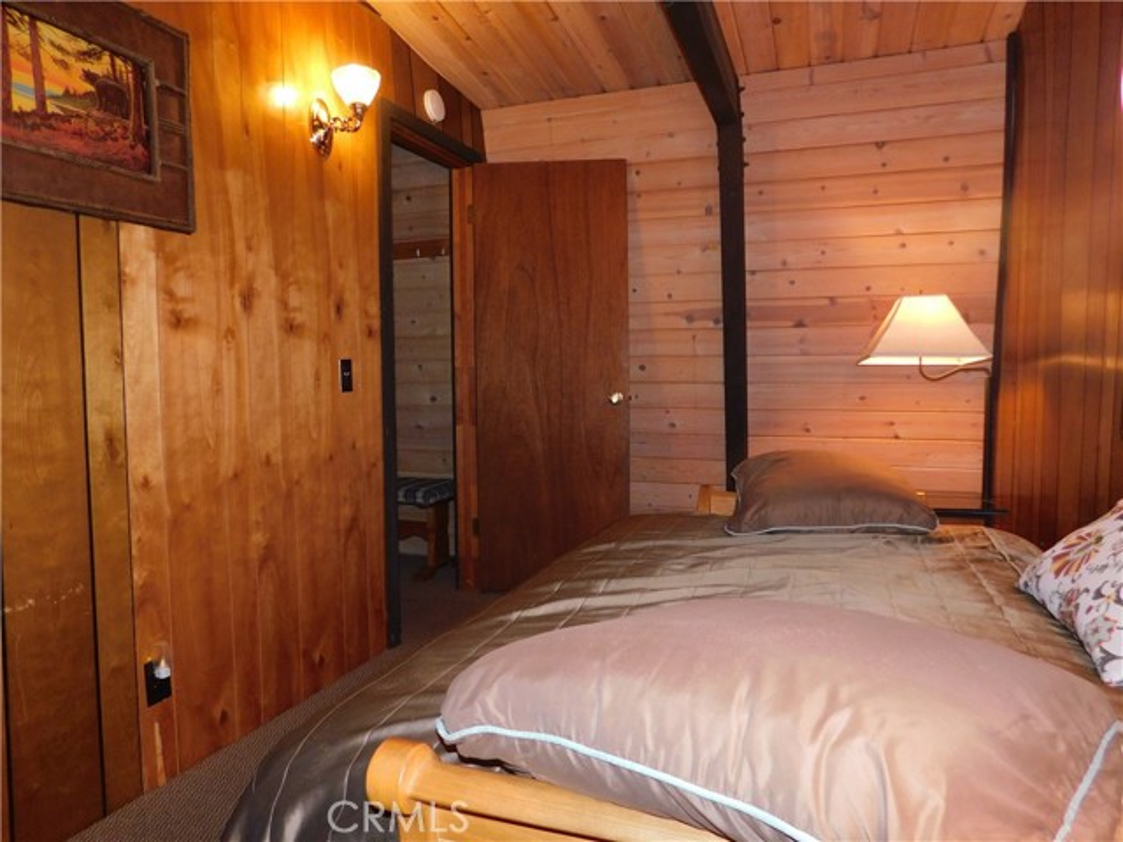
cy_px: 421
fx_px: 746
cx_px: 562
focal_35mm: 23
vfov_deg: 58.9
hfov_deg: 73.9
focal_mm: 4
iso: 200
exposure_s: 1/30
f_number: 3
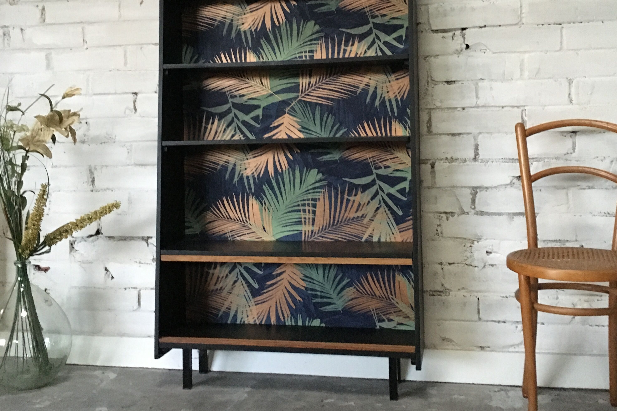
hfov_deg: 47.4
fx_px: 703
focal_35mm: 41
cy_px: 122
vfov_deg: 32.2
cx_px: 313
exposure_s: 1/17
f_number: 2.2
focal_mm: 4.15
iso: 320
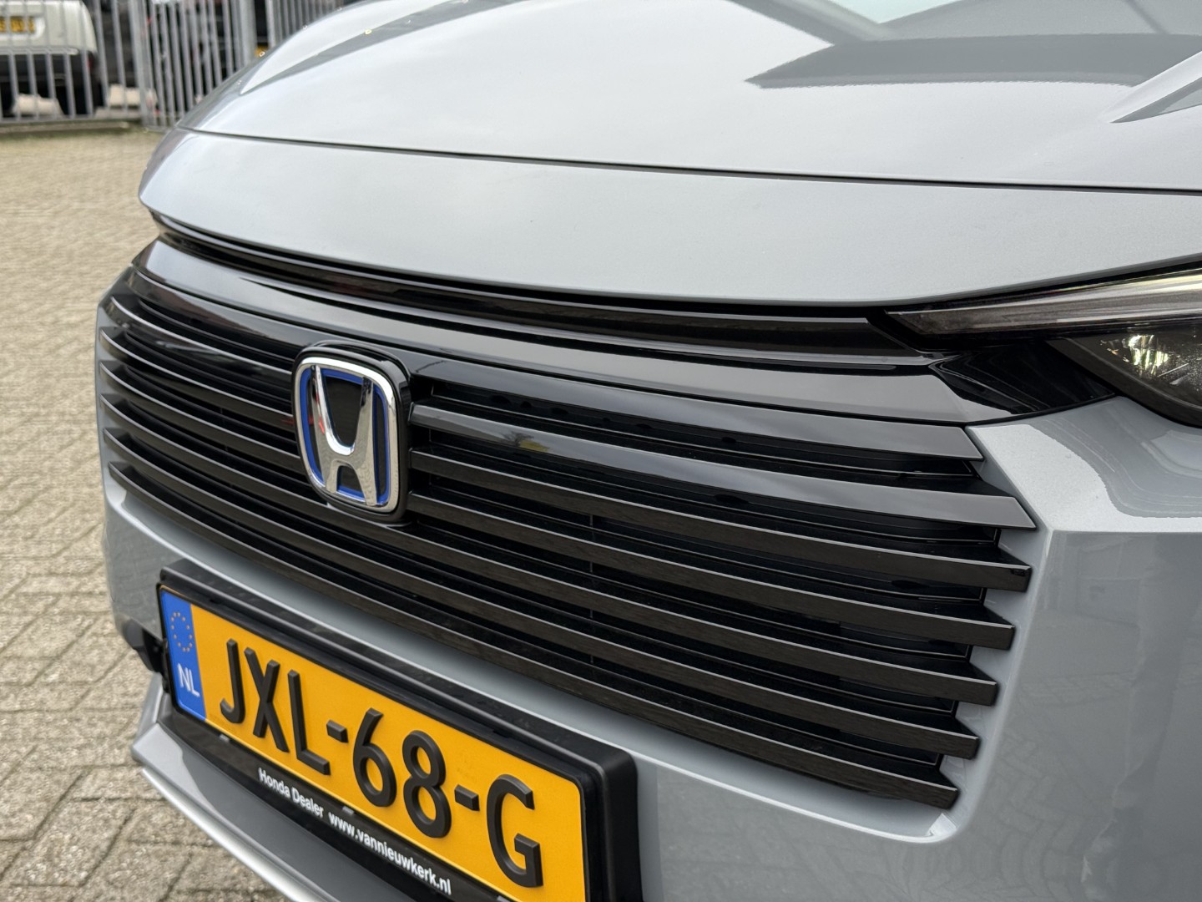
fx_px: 1667
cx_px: 601
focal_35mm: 48
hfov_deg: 39.7
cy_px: 451
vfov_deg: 30.3
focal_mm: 6.76
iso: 100
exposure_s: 1/228
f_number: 1.78
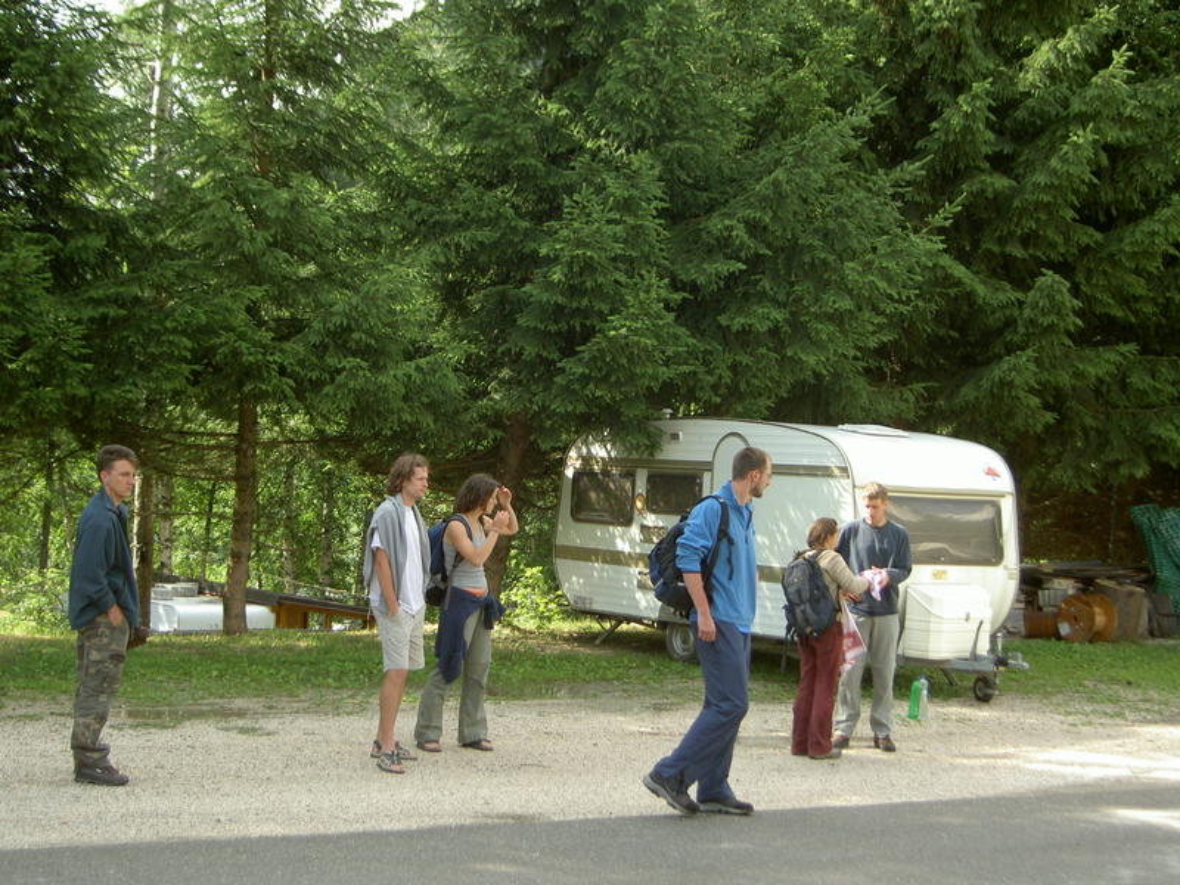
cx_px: 590
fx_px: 1875
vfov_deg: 26.6
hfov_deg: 34.9
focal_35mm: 55
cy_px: 442
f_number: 3.3
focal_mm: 11.3
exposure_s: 1/200
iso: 50
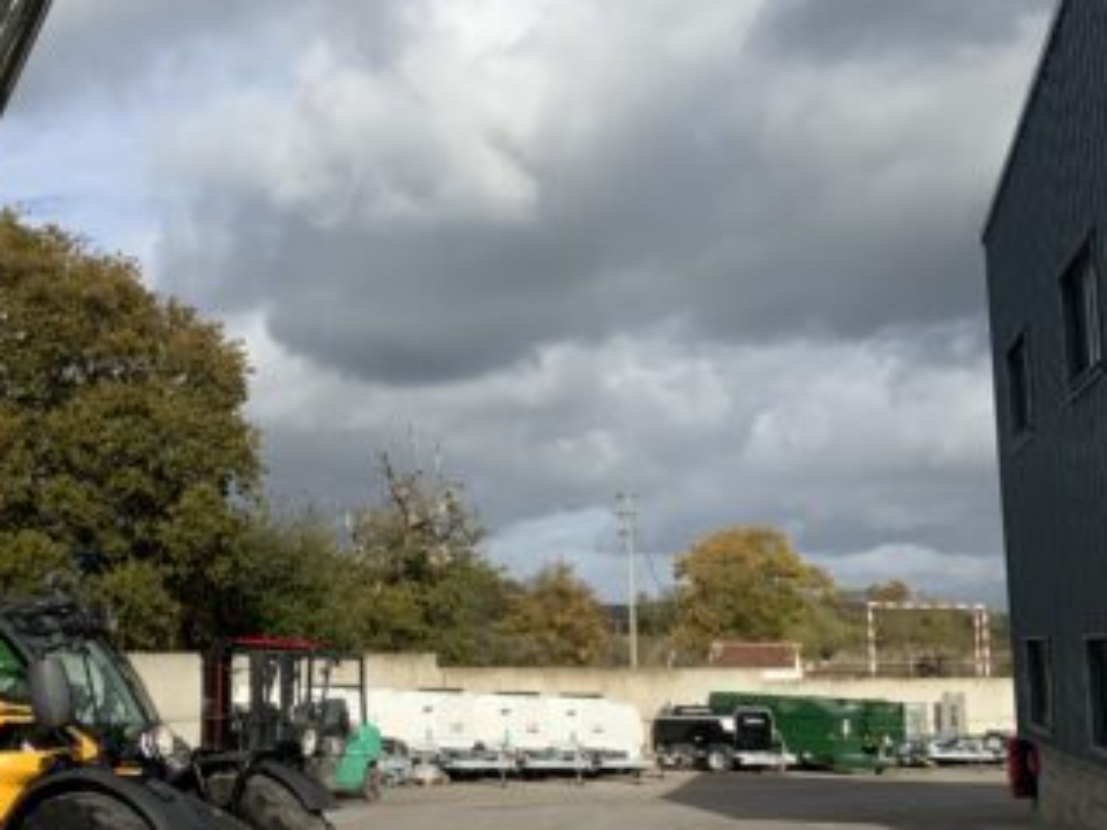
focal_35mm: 58
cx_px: 225
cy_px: 332
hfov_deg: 32.3
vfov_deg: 25.2
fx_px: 1855
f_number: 1.8
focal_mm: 3
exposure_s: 1/2959
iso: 20
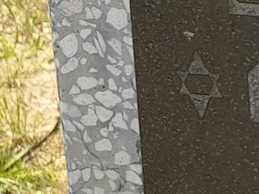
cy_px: -155
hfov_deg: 8.8
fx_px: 1339
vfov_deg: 8.0
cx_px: 808
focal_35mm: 179
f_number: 2
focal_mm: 4.6
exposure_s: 1/157
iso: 20
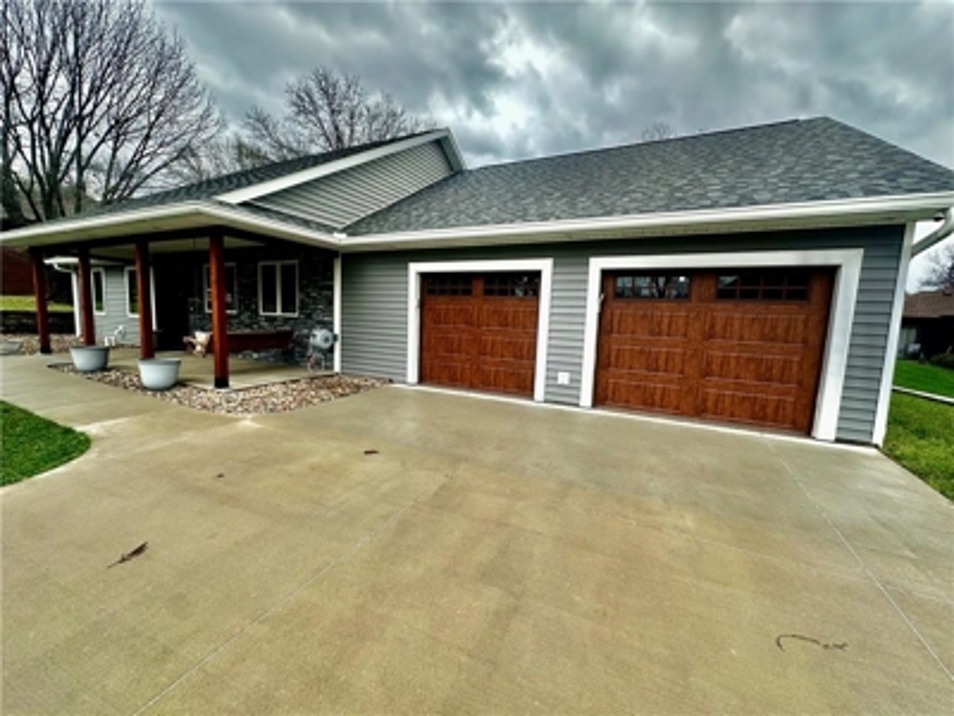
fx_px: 386
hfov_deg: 102.1
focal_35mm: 14
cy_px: 358
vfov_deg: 85.7
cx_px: 477
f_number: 2.2
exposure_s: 1/216
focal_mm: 2.22
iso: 40
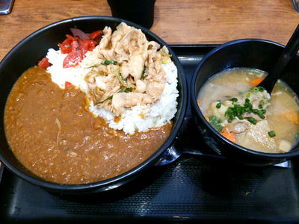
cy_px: 112
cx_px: 150
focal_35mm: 30
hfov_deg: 60.0
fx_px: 259
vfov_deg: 46.8
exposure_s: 1/44
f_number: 1.94
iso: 160
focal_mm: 4.06
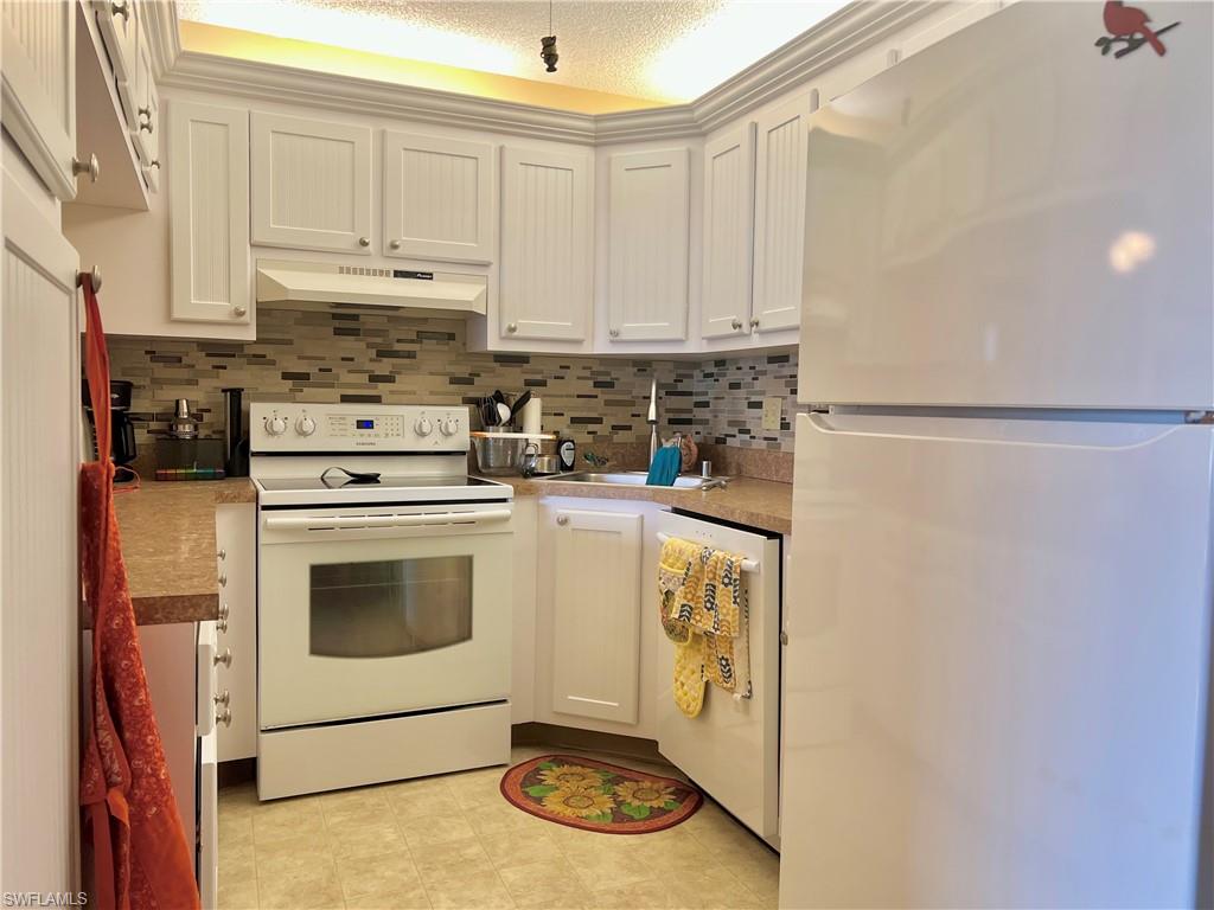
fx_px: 912
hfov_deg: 67.3
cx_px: 607
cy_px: 455
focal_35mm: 26
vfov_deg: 53.1
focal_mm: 5.7
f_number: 1.5
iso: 125
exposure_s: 1/120
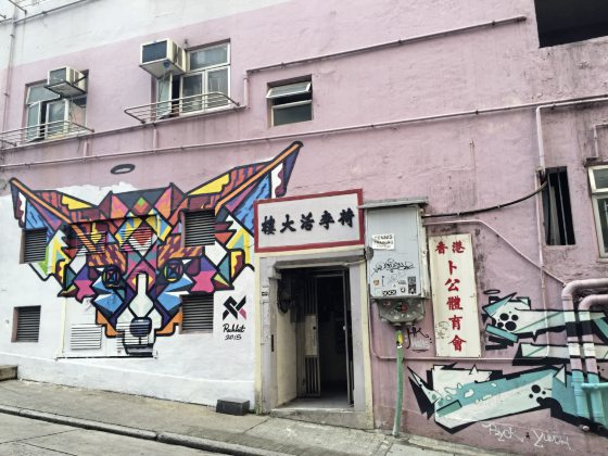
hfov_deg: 61.7
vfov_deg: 48.2
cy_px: 228
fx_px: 509
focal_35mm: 29
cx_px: 304
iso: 32
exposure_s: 1/230
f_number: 2.2
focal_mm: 4.15
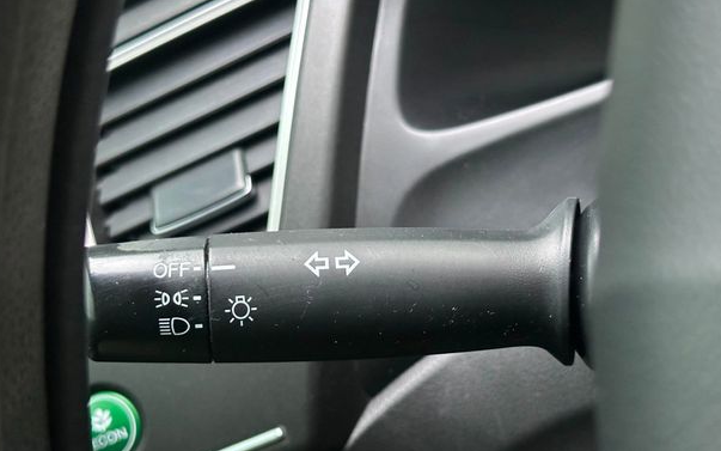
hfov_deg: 37.5
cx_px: 366
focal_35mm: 54
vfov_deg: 24.0
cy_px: 266
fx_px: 1061
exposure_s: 1/30
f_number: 1.78
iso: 500
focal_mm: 6.86
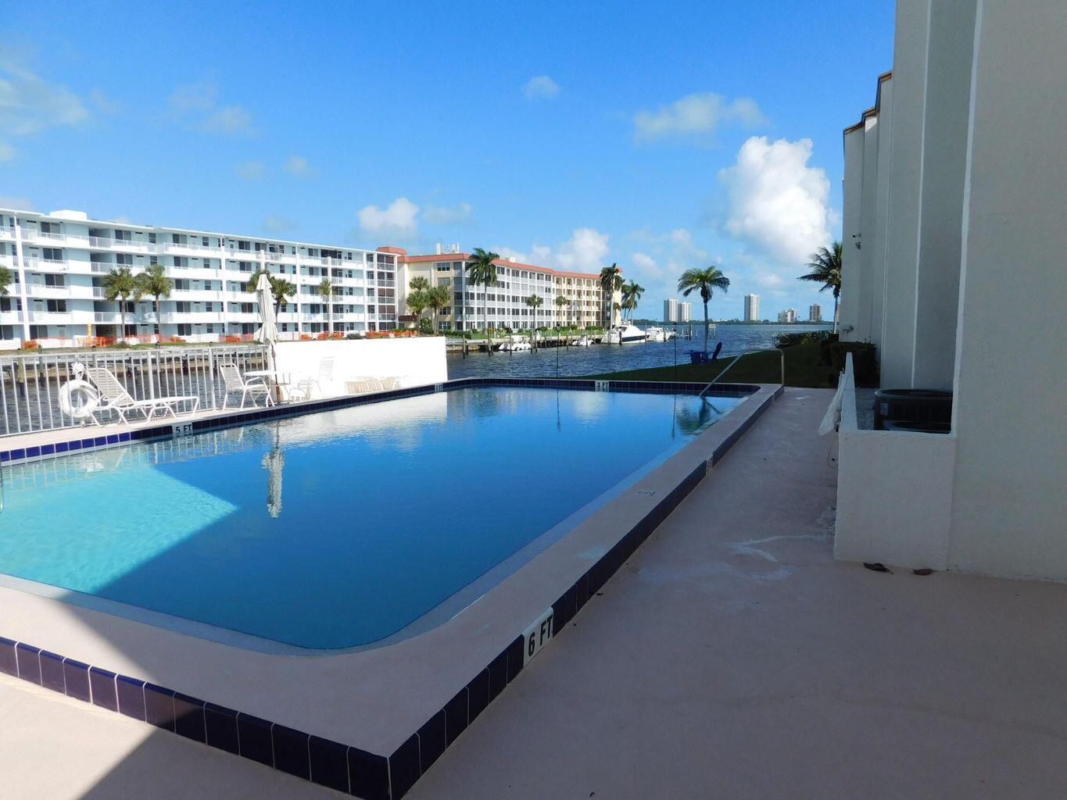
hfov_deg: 73.9
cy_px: 400
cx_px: 534
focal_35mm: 23
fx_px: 709
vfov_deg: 58.9
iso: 125
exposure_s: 1/640
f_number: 6
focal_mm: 4
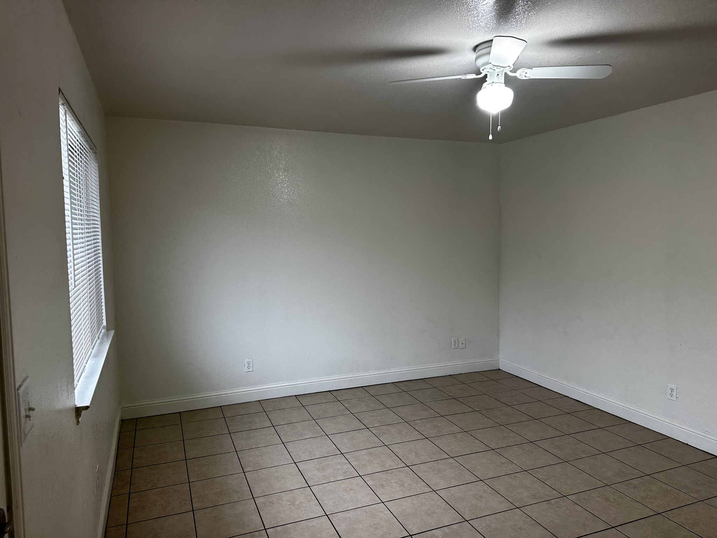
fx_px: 497
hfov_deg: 71.6
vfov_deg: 56.8
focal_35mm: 24
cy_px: 269
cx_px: 358
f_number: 1.78
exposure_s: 1/60
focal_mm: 6.86
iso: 125
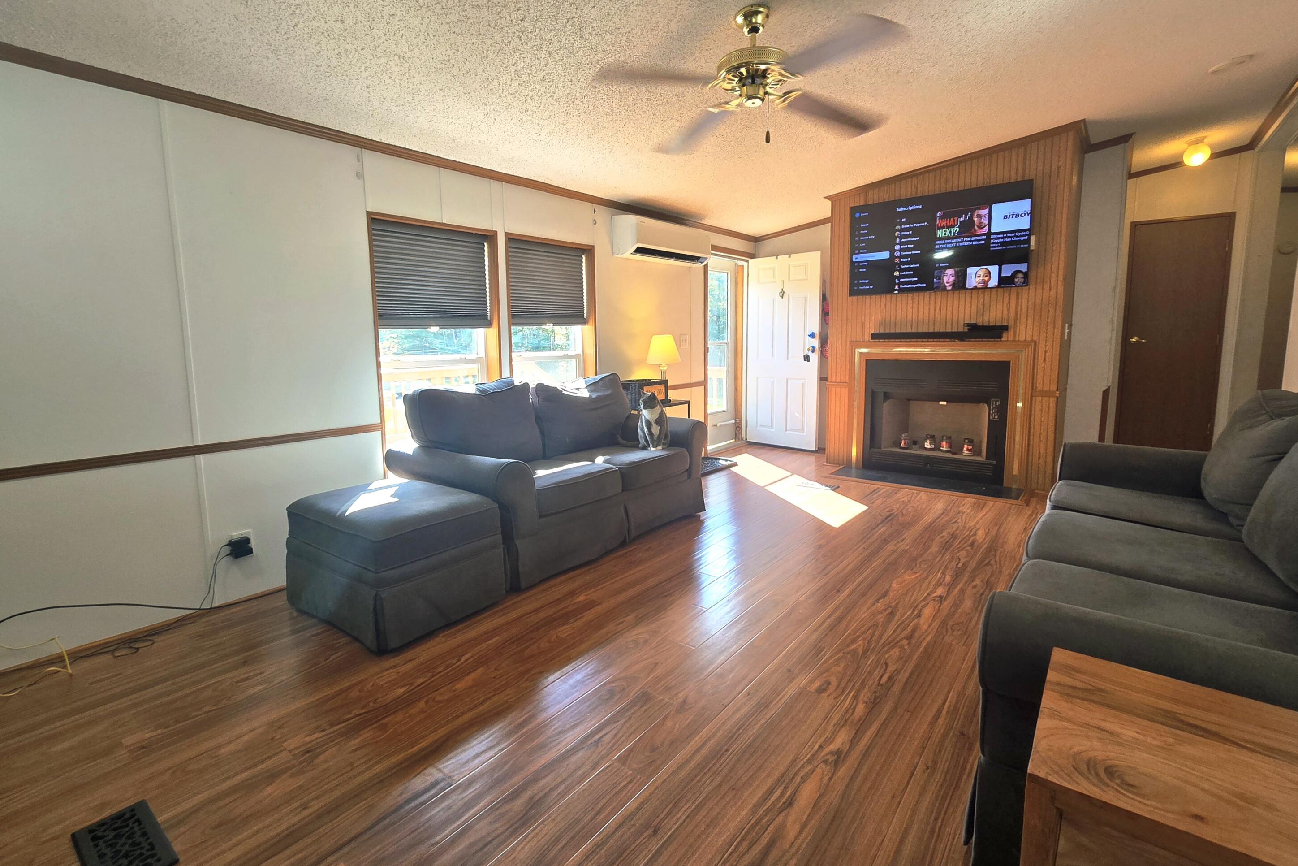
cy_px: 425
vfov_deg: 81.2
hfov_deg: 104.2
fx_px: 505
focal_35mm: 14
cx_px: 650
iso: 64
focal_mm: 2.2
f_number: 2.2
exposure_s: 1/60.2
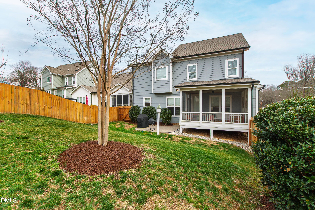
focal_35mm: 15
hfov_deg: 100.4
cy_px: 105
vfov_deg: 77.3
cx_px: 158
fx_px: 131
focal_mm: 10
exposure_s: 1/80
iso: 100
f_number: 8
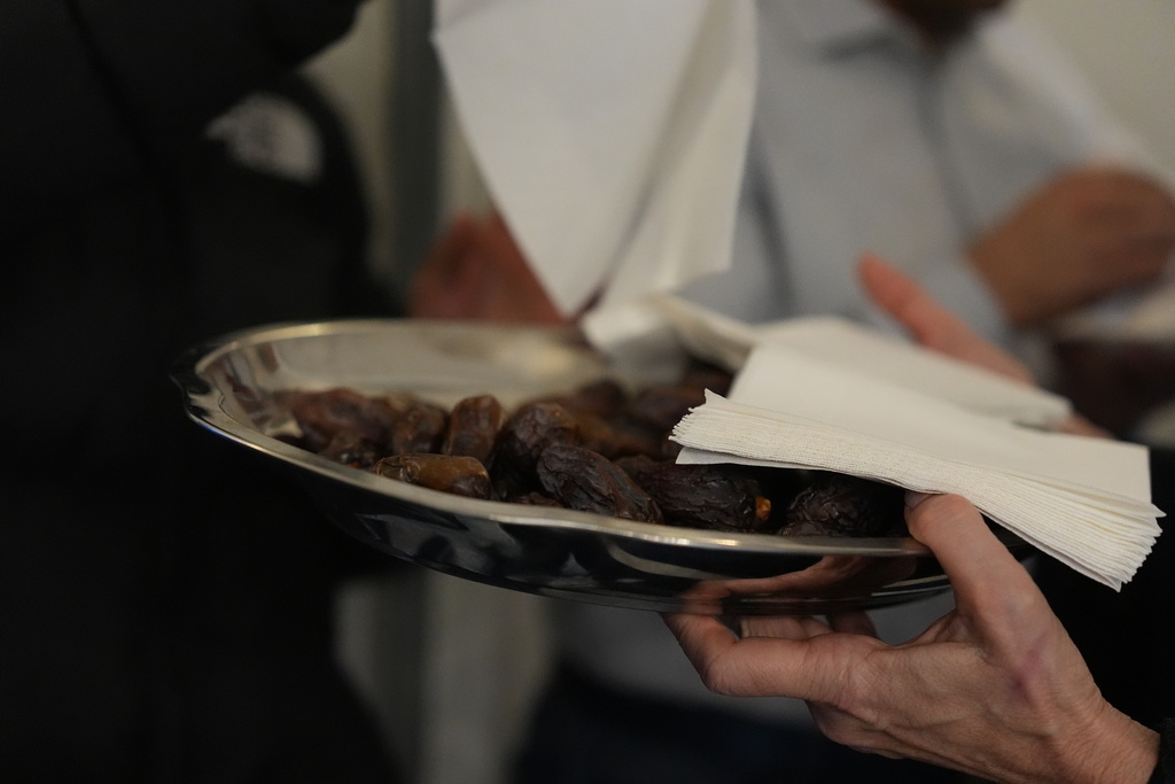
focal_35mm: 66
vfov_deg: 20.6
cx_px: 588
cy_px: 392
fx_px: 2154
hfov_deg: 30.5
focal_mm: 66
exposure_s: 1/250
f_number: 2.8
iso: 6400
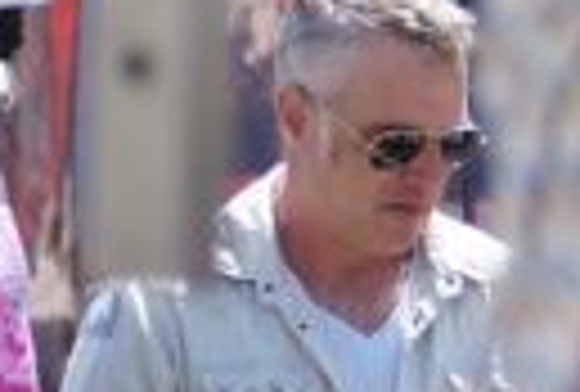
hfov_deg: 2.4
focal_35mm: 836
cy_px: 342
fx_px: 13516
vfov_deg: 1.7
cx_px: 1250
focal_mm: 120
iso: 100
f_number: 5.6
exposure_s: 1/250
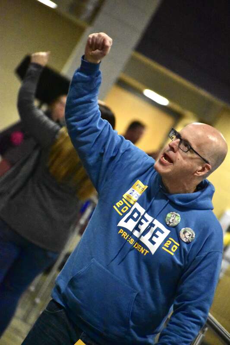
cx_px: 115
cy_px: 172
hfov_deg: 4.2
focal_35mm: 330
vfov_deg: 6.2
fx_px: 3164
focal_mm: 220
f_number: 5.6
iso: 14400
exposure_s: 1/400
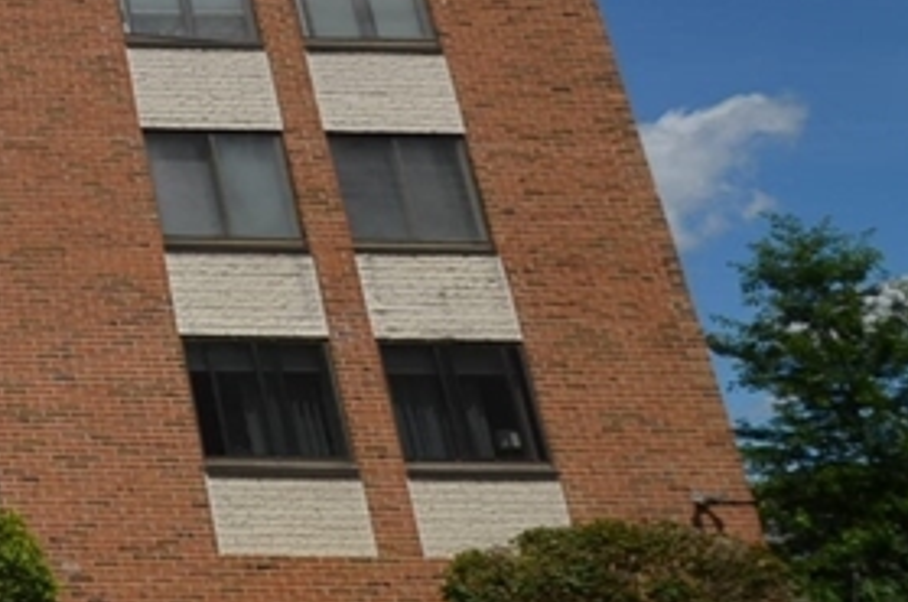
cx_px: -605
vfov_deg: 23.7
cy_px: 36
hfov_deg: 23.9
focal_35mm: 55
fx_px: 1385
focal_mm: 10
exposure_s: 1/250
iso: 100
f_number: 10
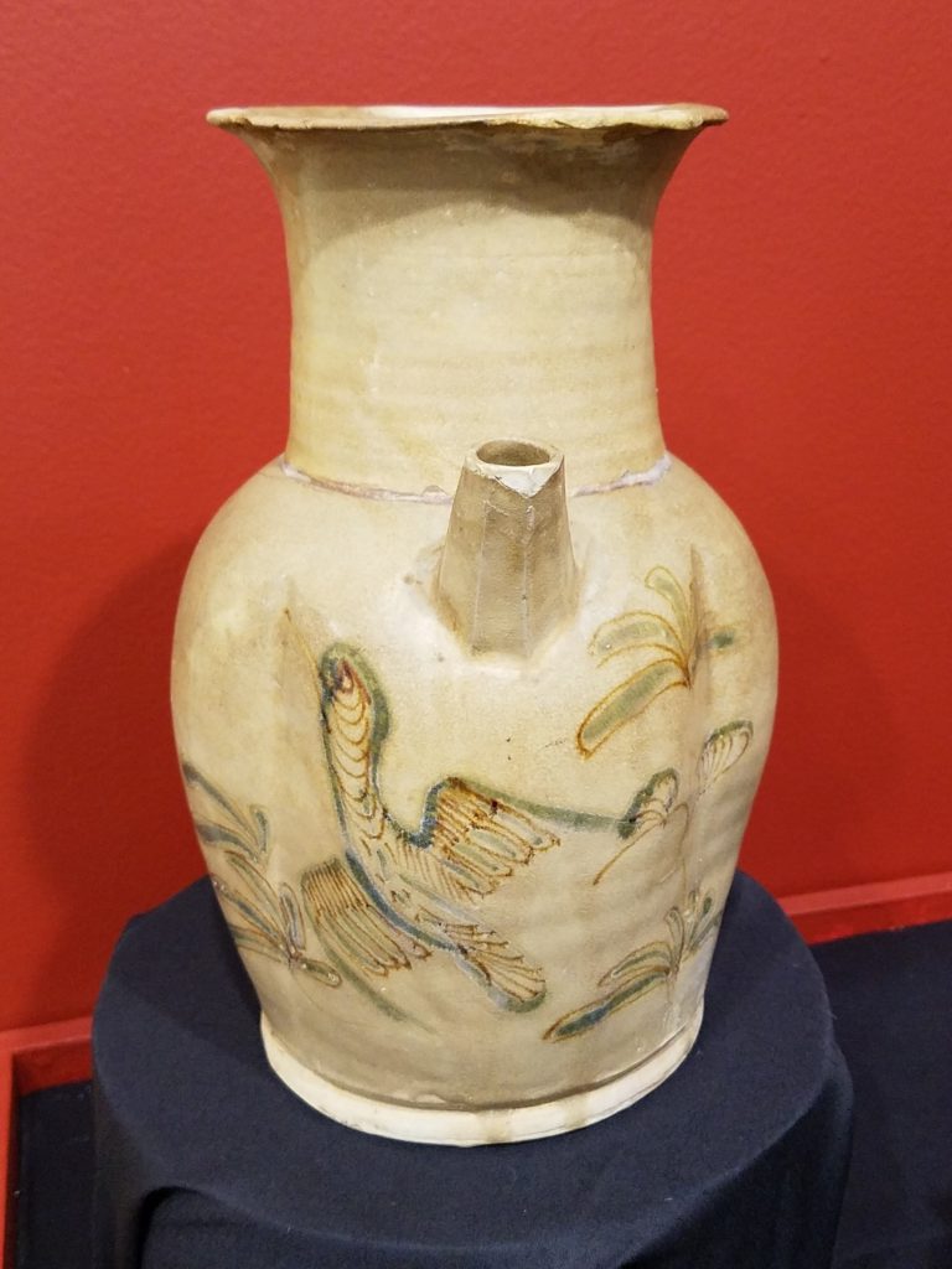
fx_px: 953
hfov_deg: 53.1
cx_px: 476
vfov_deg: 67.3
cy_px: 634
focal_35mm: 26
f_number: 1.7
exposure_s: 1/20
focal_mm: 4.2
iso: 250
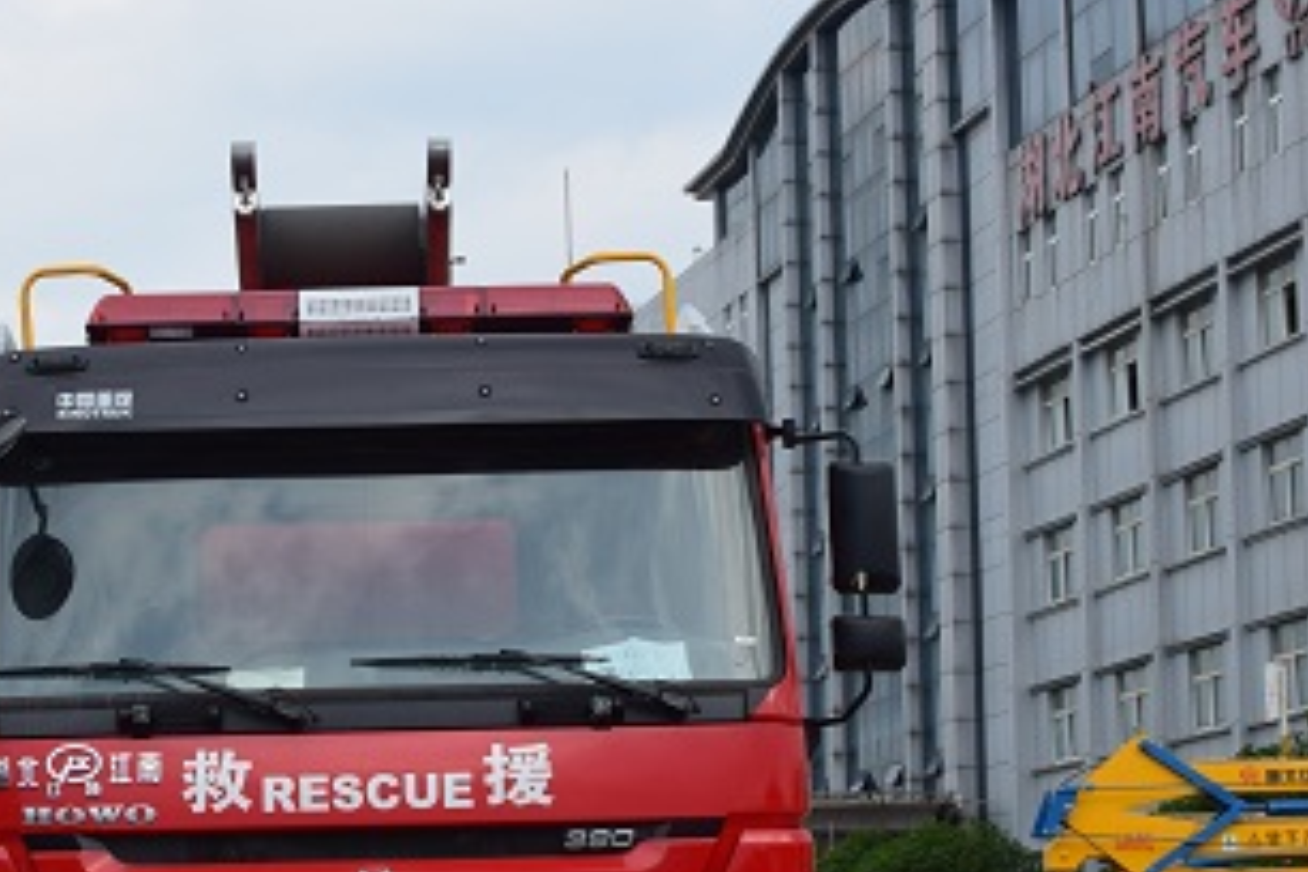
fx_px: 3741
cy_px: 782
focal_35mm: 103
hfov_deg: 19.6
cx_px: 265
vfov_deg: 13.2
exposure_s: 1/160
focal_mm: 35
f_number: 9
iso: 400
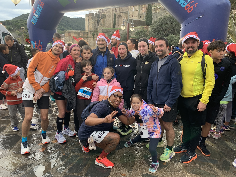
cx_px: 118
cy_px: 88
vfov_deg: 53.1
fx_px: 177
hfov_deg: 67.3
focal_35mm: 26
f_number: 1.8
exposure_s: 1/201
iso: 25
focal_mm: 4.25
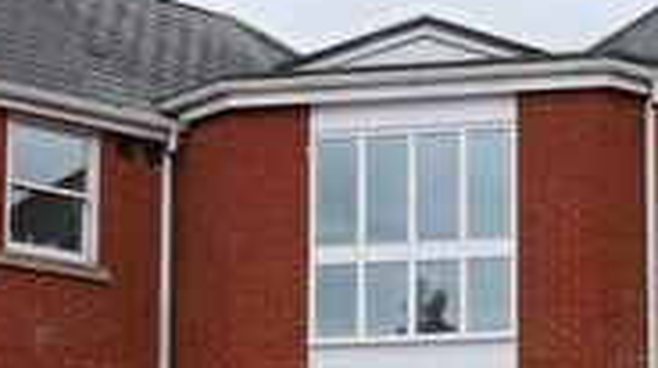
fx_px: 2457
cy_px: 513
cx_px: 399
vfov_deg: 8.4
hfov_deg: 15.2
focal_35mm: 141
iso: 160
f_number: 6.3
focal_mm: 17
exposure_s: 1/320
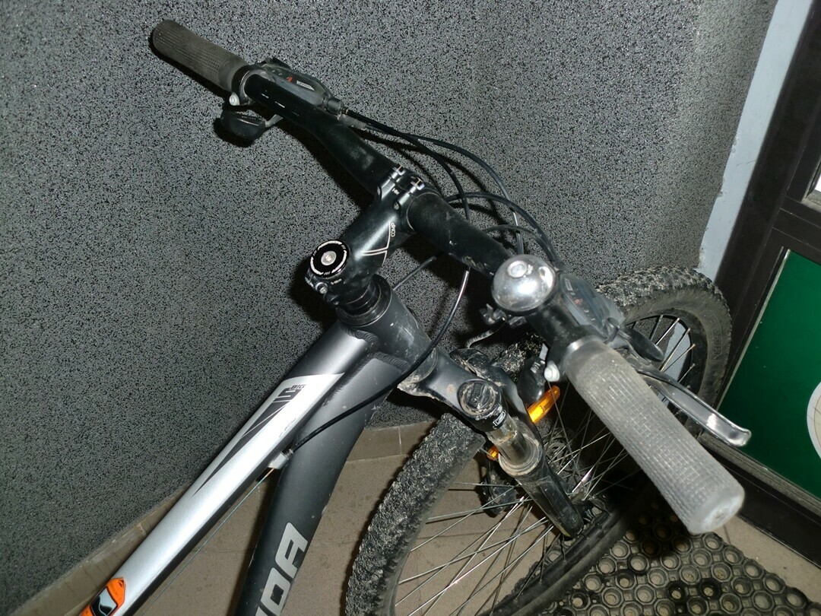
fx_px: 830
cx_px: 410
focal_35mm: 35
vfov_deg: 40.7
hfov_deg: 52.6
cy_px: 308
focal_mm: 6.3
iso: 125
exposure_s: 1/40
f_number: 3.1
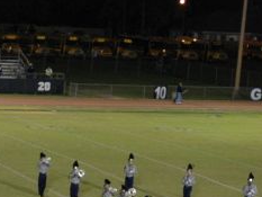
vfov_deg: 9.7
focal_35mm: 152
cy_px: 217
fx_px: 1151
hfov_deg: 12.5
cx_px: -103
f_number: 2.8
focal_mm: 24
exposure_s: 1/60
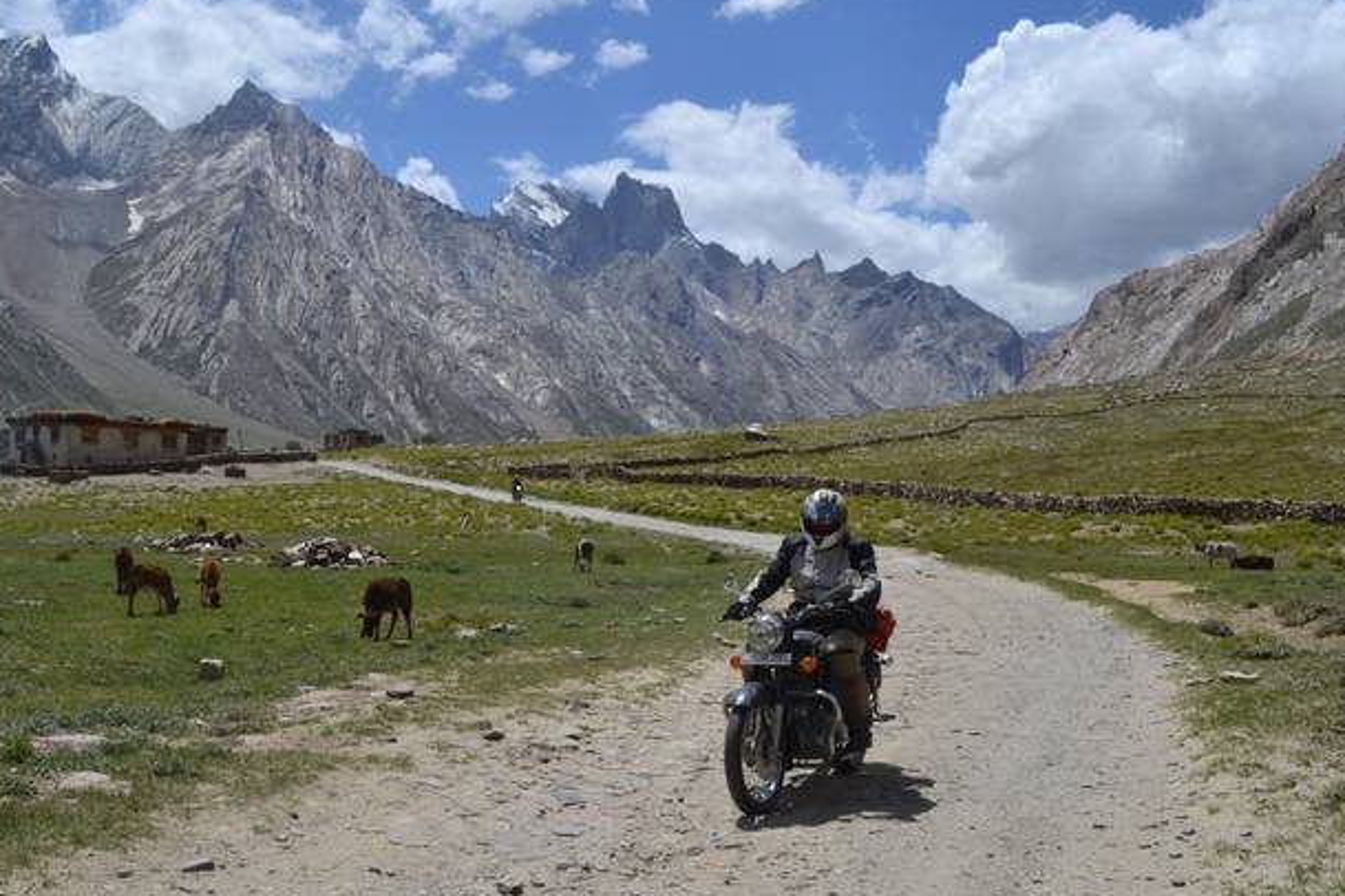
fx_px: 1457
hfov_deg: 49.4
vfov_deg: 34.2
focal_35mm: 39
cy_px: 444
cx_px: 565
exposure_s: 1/320
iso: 100
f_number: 9
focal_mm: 22
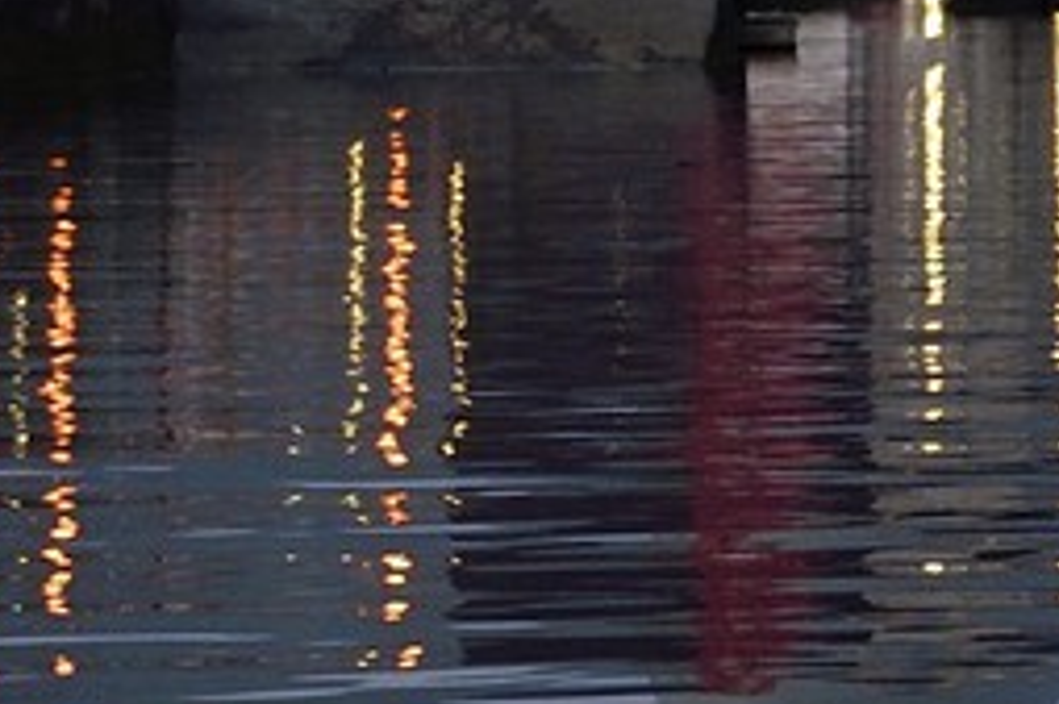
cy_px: -146
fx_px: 11465
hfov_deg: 5.1
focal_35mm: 390
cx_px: 2973
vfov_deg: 3.5
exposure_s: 1/100
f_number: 5.6
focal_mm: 62
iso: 1250
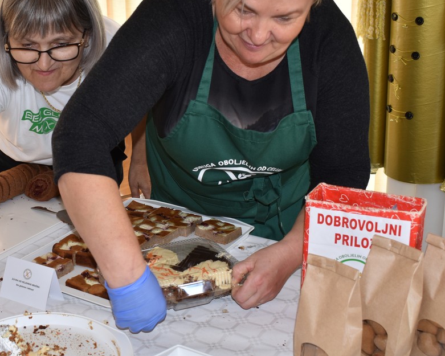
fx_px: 801
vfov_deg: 25.0
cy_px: 150
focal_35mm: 61
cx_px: 134
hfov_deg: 30.7
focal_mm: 25
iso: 200
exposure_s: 1/30
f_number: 5.6
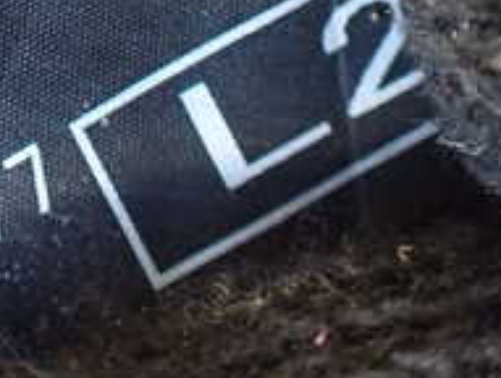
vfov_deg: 15.0
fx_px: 1363
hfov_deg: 20.1
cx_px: -16
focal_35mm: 94
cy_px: -131
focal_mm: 5.4
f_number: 2.3
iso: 800
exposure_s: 1/30
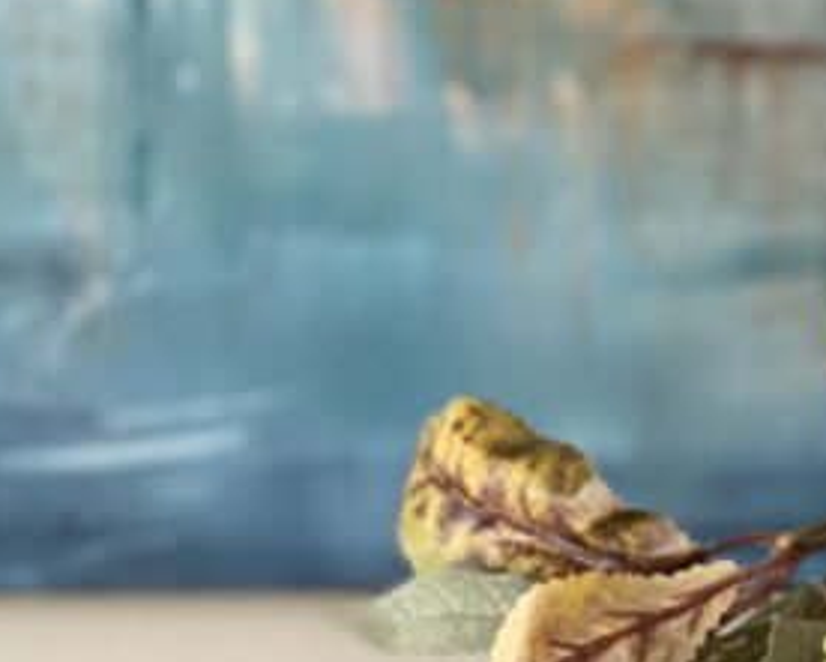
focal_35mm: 188
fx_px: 4598
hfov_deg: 9.8
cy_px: 1111
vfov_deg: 8.0
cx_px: 1374
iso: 160
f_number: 2
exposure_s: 1/122
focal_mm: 6
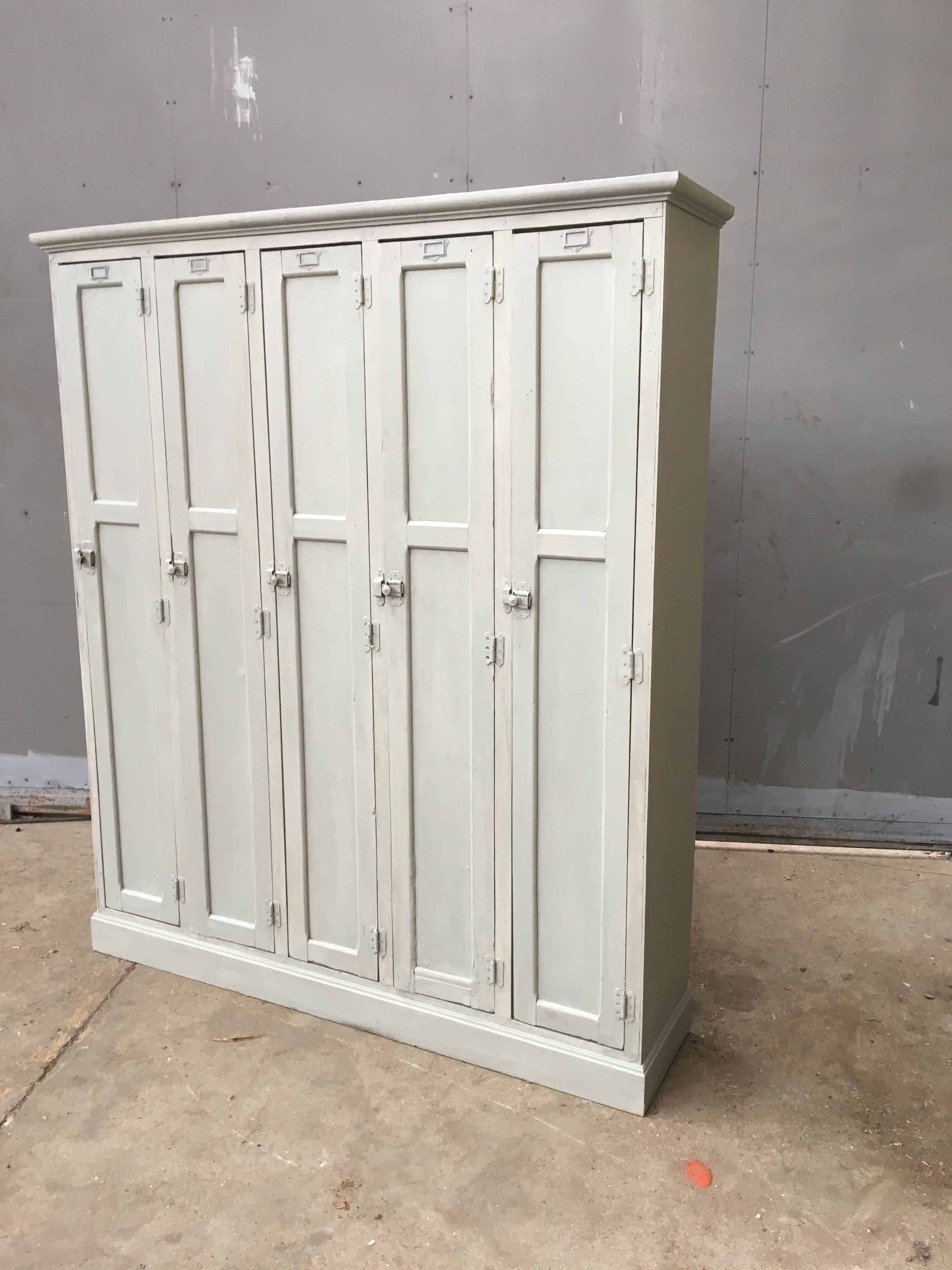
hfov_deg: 48.2
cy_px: 635
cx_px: 476
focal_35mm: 29
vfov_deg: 61.7
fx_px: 1063
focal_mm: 4.15
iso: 64
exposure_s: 1/33
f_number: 2.2
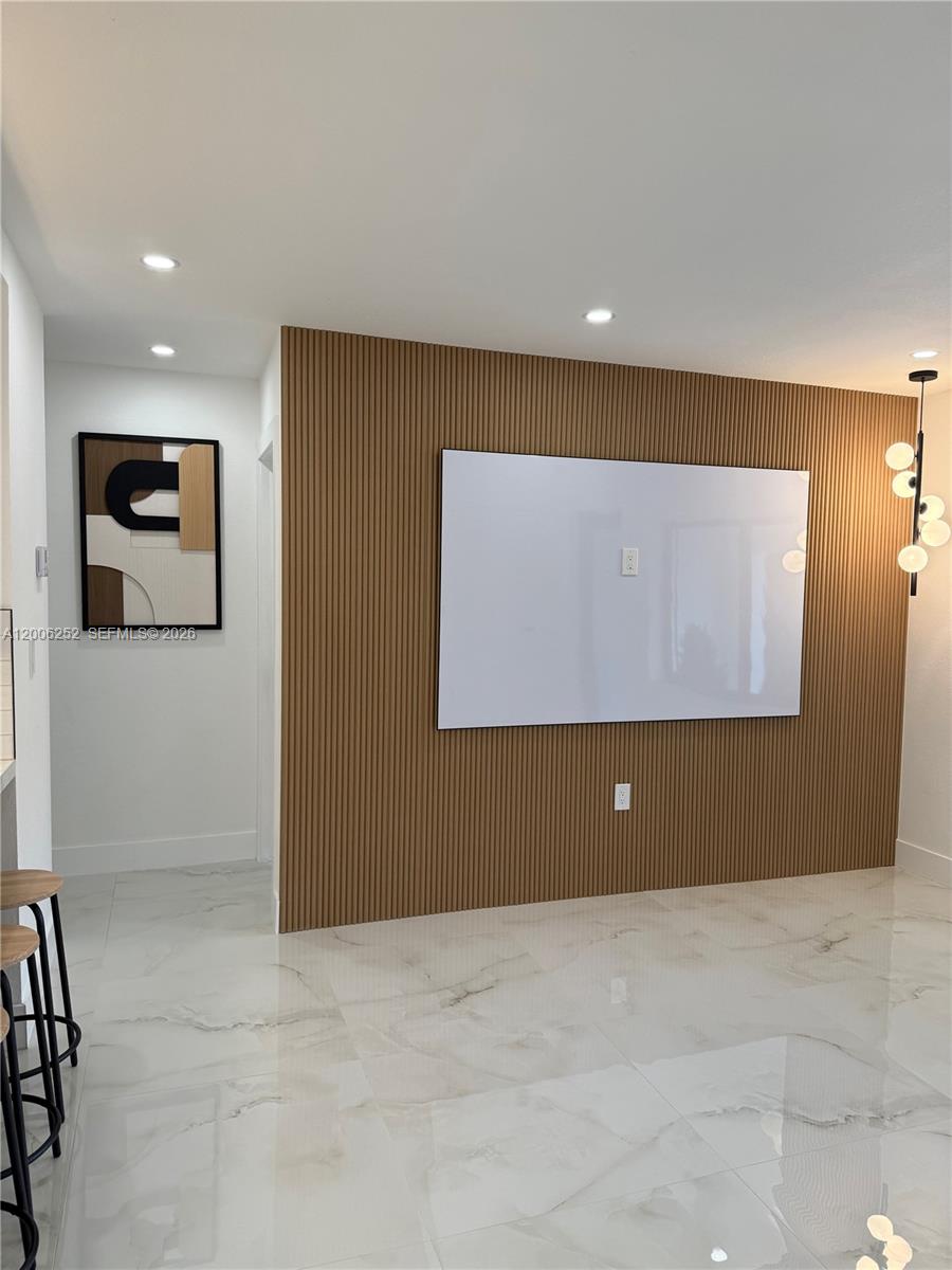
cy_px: 635
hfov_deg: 56.8
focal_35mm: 24
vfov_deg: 71.6
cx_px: 476
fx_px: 880
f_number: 1.78
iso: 125
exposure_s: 1/240
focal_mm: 6.76
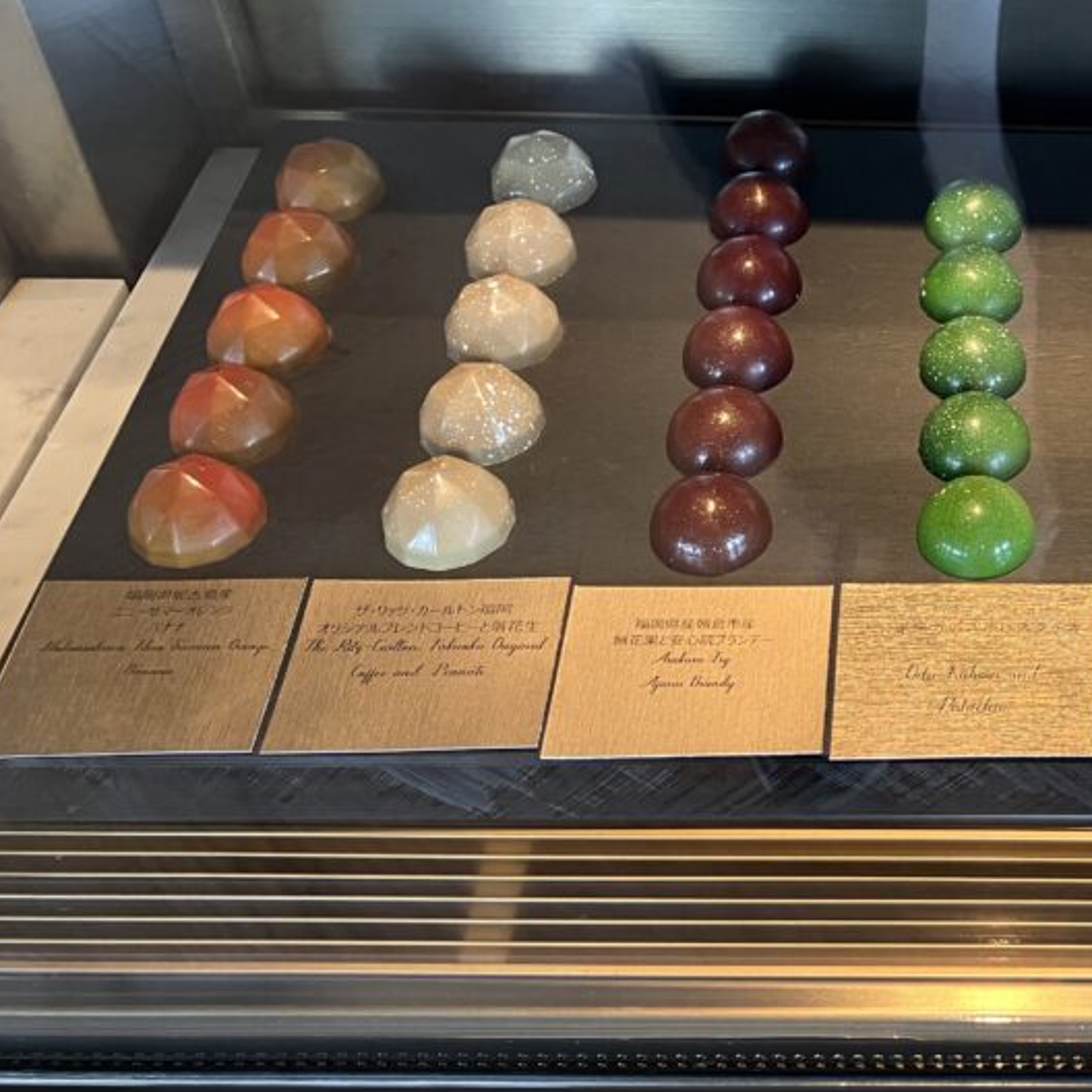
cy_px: 507
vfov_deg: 35.3
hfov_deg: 33.0
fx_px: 1713
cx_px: 1042
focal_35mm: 48
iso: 160
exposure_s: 1/60
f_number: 1.8
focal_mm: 3.99
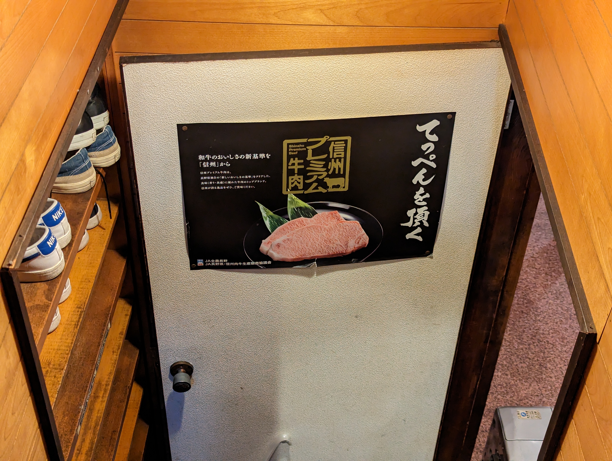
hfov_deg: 39.6
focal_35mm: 48
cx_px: 306
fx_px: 850
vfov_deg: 30.3
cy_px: 230
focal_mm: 6.81
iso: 282
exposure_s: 1/24
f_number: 1.85
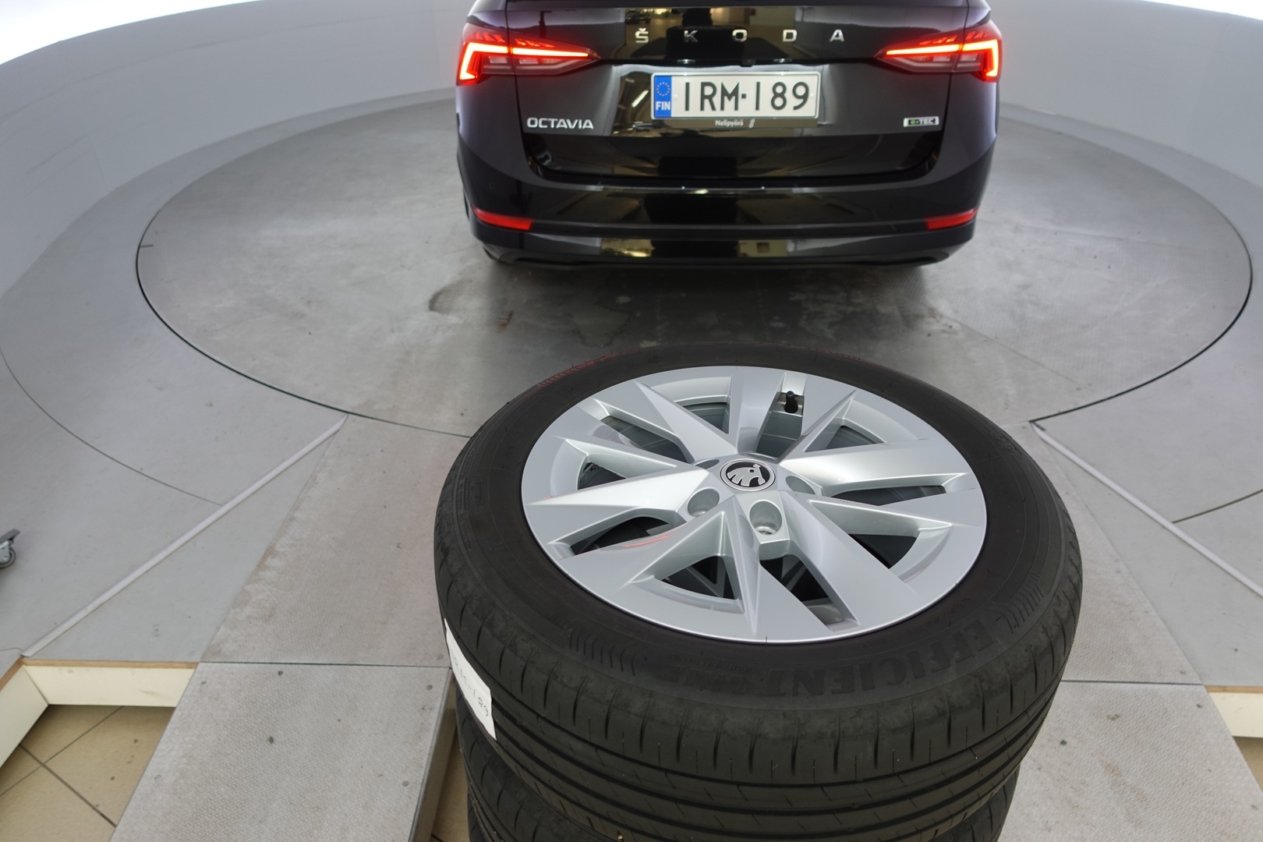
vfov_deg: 53.1
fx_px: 842
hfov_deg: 73.7
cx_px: 632
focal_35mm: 24
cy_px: 421
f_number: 2
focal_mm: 9.4
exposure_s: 1/30
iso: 125
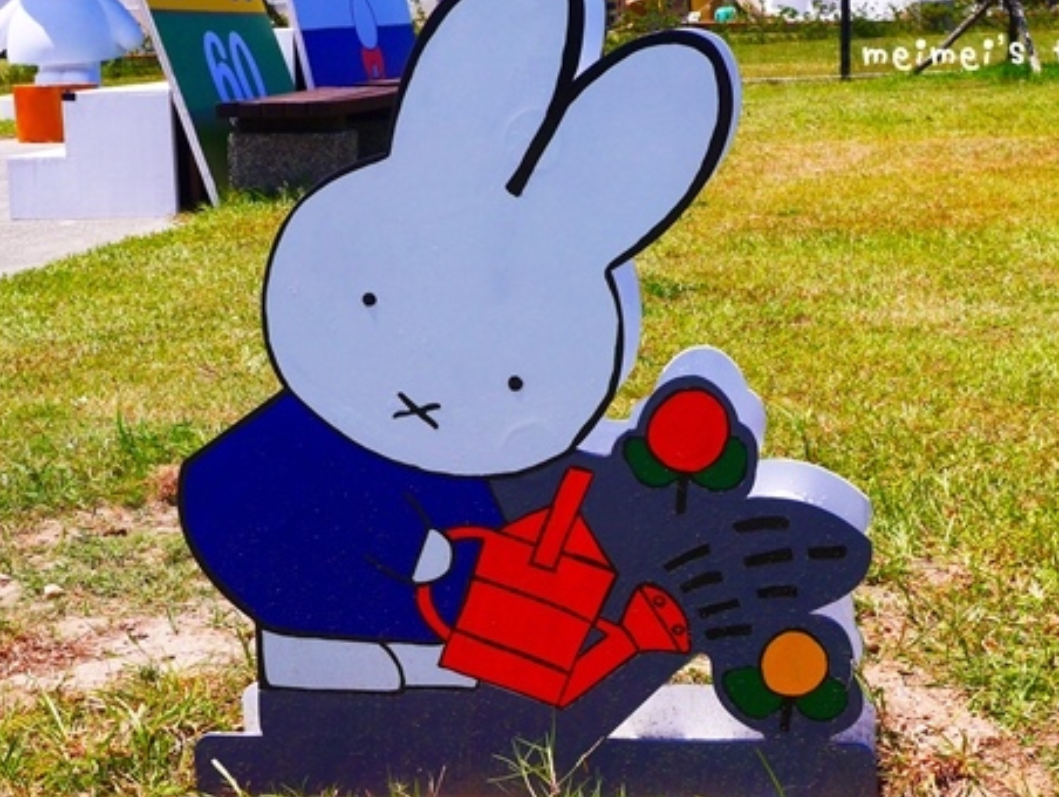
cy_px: 266
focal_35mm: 68
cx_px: 565
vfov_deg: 21.6
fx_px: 2083
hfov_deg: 28.5
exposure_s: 1/400
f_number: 11
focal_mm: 24
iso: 160
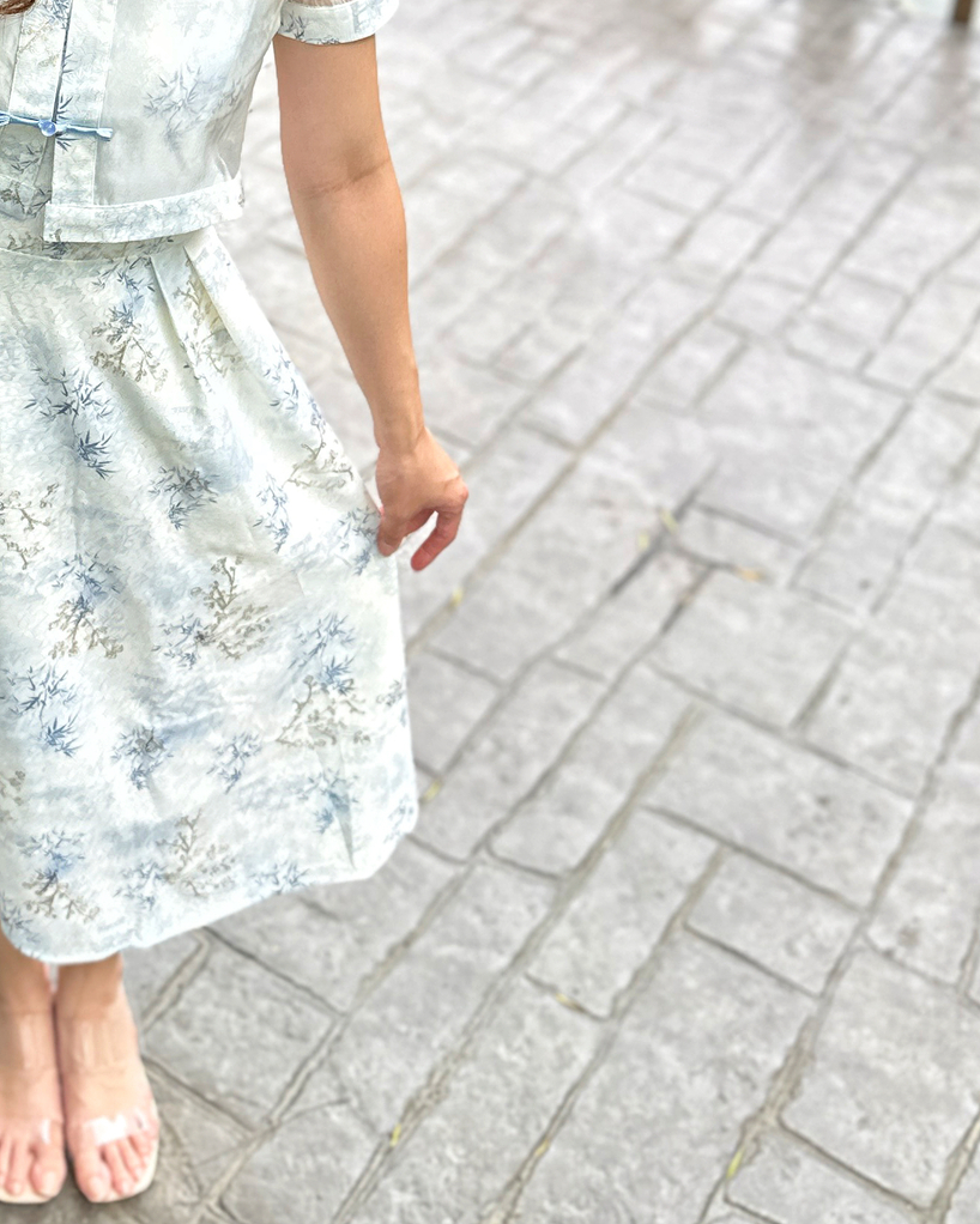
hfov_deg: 26.7
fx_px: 1993
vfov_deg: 31.7
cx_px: 96
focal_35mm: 55
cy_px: 13
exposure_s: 1/910
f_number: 1.78
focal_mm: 6.86
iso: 80
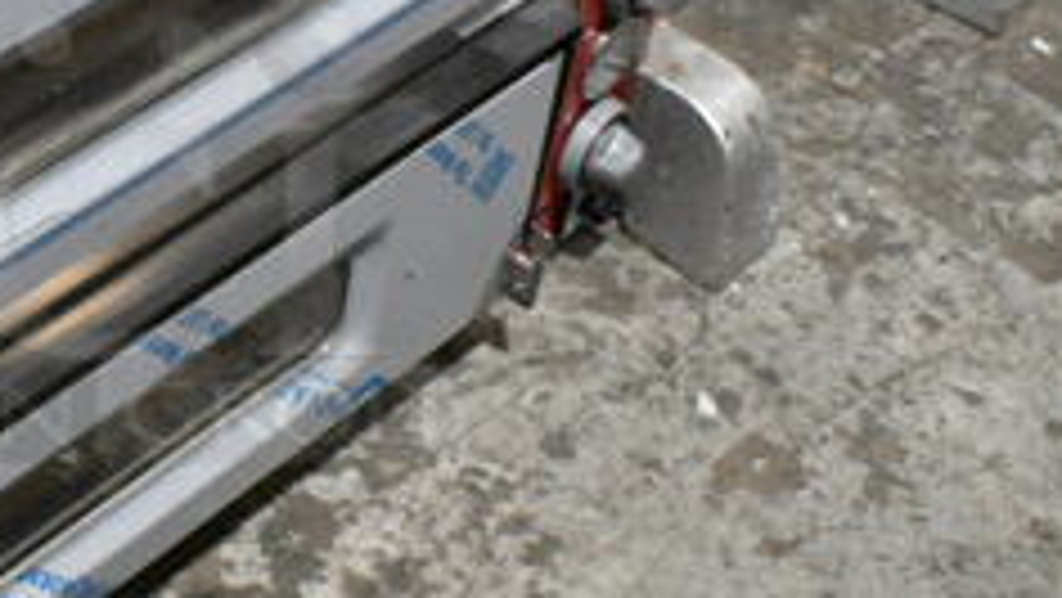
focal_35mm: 93
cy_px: 225
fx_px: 2630
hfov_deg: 22.1
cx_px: 45
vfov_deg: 13.0
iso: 6400
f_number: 8
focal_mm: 23
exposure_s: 1/250
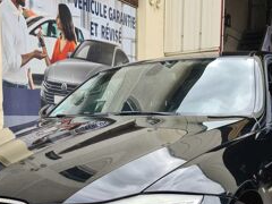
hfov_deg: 34.9
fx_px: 424
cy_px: 167
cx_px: 75
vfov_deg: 26.5
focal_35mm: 54
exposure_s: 1/207
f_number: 2
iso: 25
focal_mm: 5.9
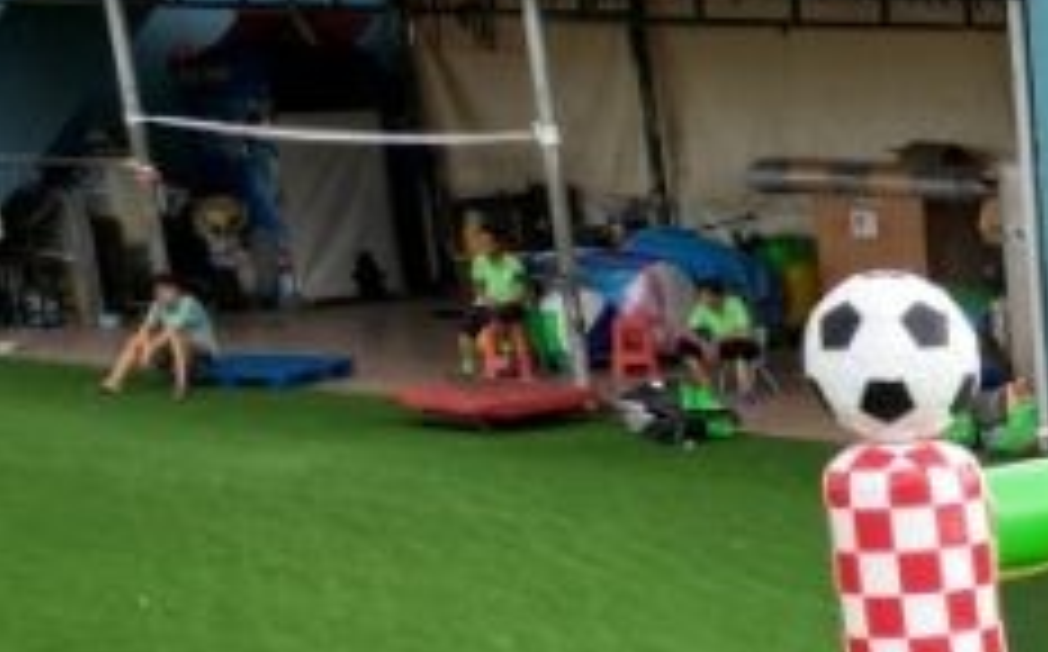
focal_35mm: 112
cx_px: 1790
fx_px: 3195
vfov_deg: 11.0
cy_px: 1088
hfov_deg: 16.2
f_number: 1.7
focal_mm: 6.72
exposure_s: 1/125
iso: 130
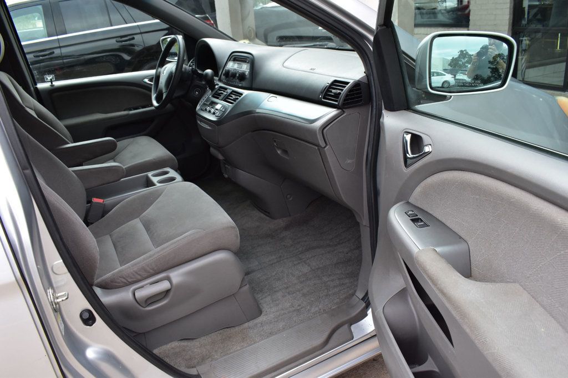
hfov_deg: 67.4
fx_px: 426
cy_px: 189
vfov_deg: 47.9
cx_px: 284
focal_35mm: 27
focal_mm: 18
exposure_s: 1/160
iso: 400
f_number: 9
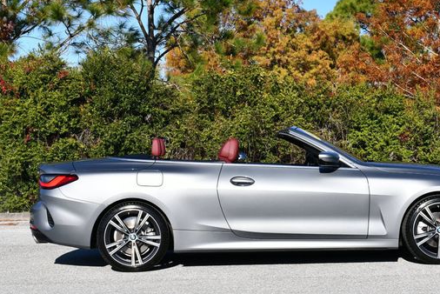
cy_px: 125
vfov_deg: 15.9
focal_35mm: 86
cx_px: 263
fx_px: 1052
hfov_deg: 23.6
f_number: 9
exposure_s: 1/320
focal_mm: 34
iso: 100
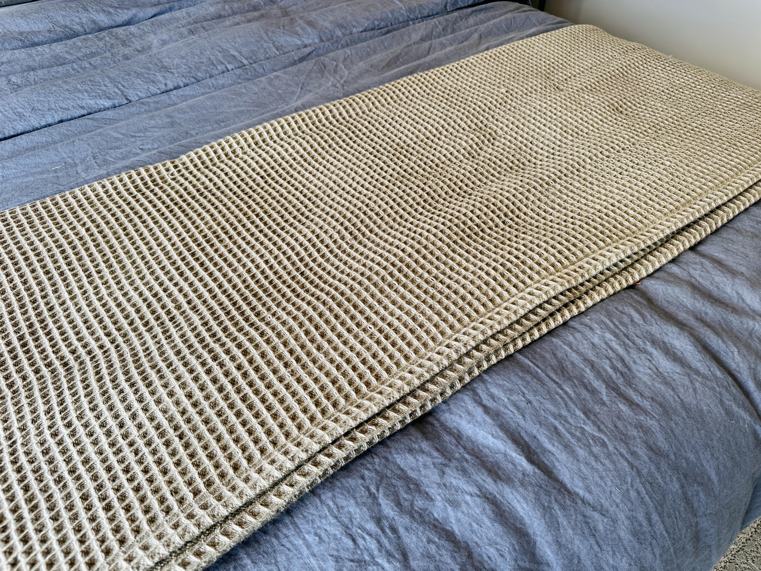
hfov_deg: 71.6
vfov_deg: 56.8
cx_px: 380
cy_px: 286
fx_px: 528
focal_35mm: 24
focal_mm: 6.86
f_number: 1.78
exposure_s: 1/120
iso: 100
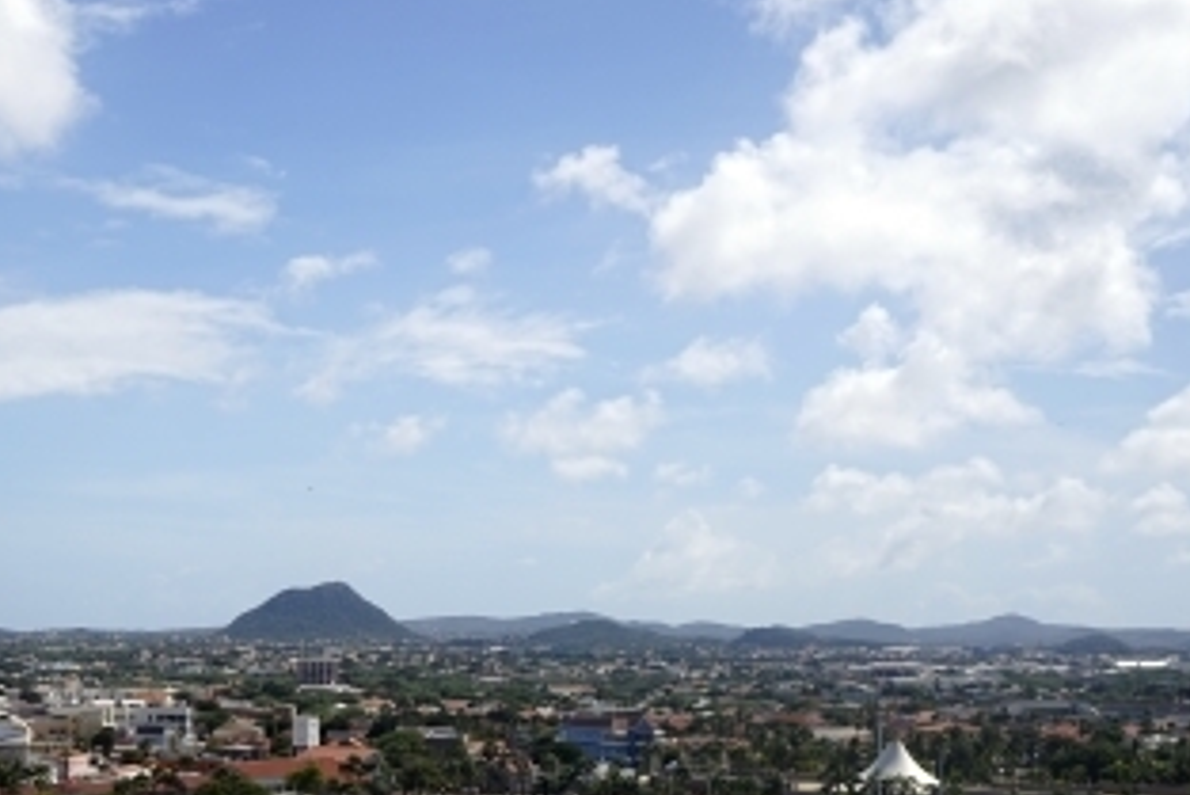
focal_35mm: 67
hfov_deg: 29.2
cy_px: 662
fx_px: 2216
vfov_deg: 20.1
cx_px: 198
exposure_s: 1/1600
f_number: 4.5
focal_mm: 35
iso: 100
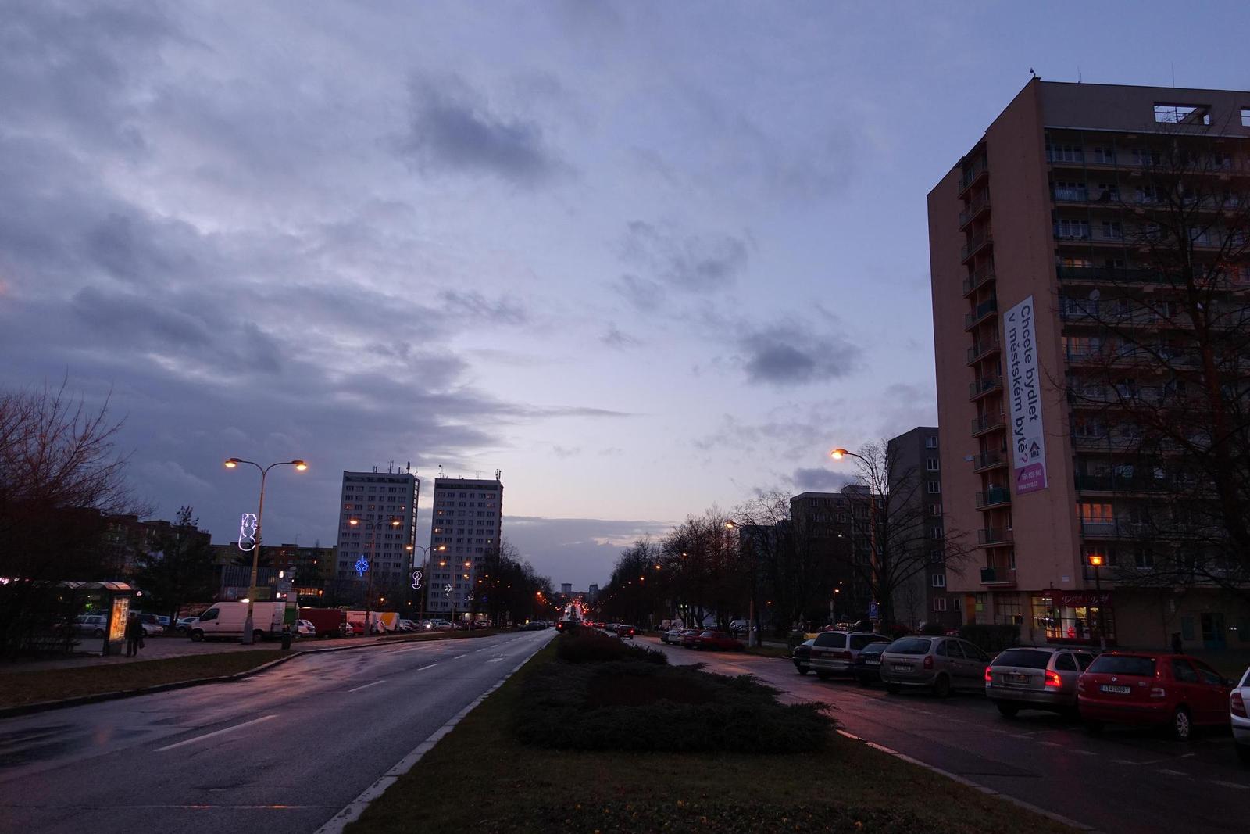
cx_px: 625
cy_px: 417
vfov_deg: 53.1
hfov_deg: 73.7
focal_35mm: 24
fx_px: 833
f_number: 2.8
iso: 200
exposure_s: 1/30
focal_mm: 8.8
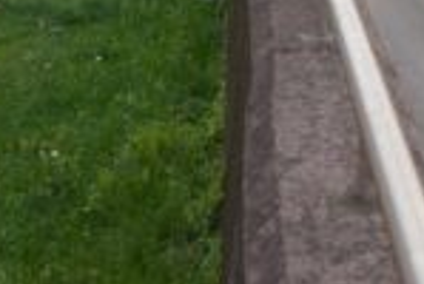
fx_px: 1758
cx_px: 780
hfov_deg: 12.5
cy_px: -168
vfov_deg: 9.0
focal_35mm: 149
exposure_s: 1/125
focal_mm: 29
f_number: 4.5
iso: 100
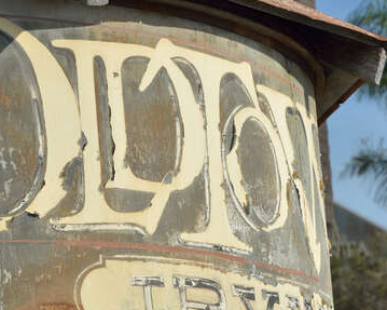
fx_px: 2508
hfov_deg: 8.8
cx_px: 30
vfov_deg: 7.1
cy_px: 157
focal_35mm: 219
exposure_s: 1/800
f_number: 7.1
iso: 200
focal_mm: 70
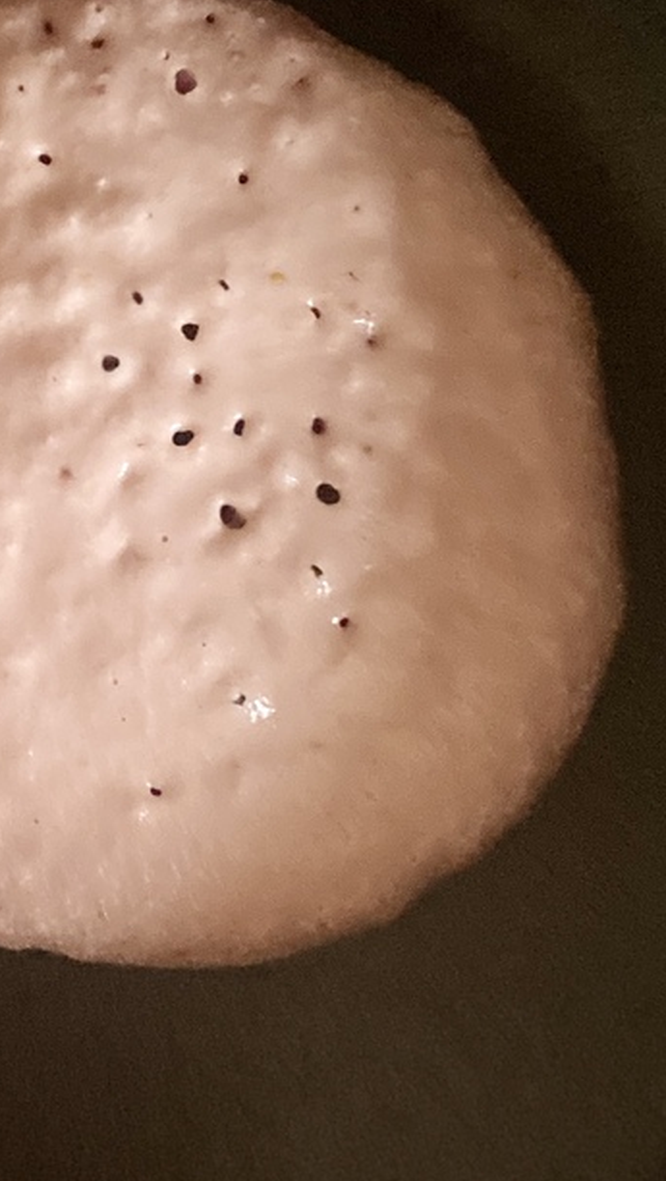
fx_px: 2319
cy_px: 739
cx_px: -153
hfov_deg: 15.7
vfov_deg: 28.5
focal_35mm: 74
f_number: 1.8
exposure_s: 1/28
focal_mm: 4.25
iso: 1000
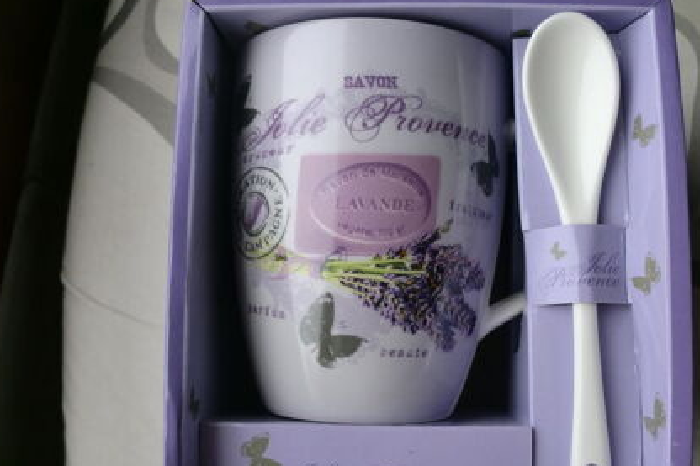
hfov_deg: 46.4
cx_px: 379
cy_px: 264
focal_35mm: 42
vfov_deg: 31.8
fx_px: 816
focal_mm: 6.3
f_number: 3.1
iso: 64
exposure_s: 1/60
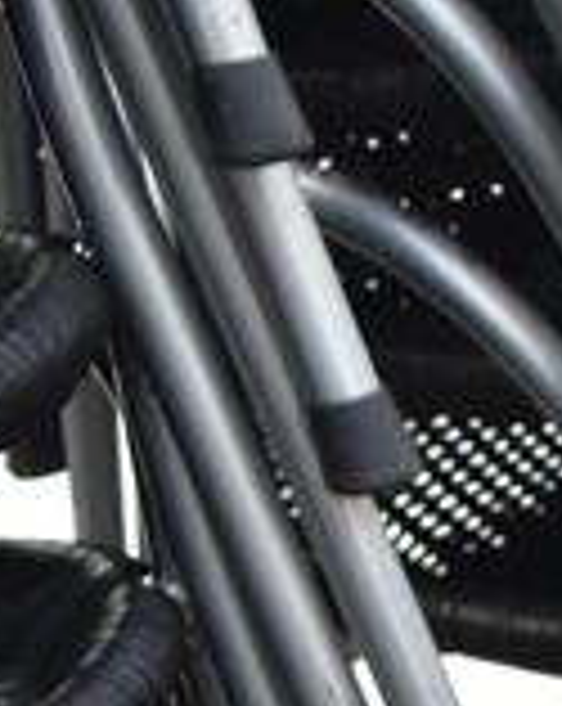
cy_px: 1796
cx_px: 1335
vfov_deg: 8.8
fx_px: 4108
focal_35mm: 197
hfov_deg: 7.3
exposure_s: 1/250
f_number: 4
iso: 640
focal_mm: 24
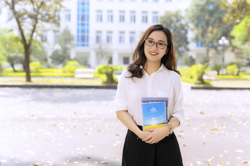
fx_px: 347
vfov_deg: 27.0
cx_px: 125
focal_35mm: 50
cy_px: 83
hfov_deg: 39.6
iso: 50
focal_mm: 50
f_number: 2.5
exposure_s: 1/320
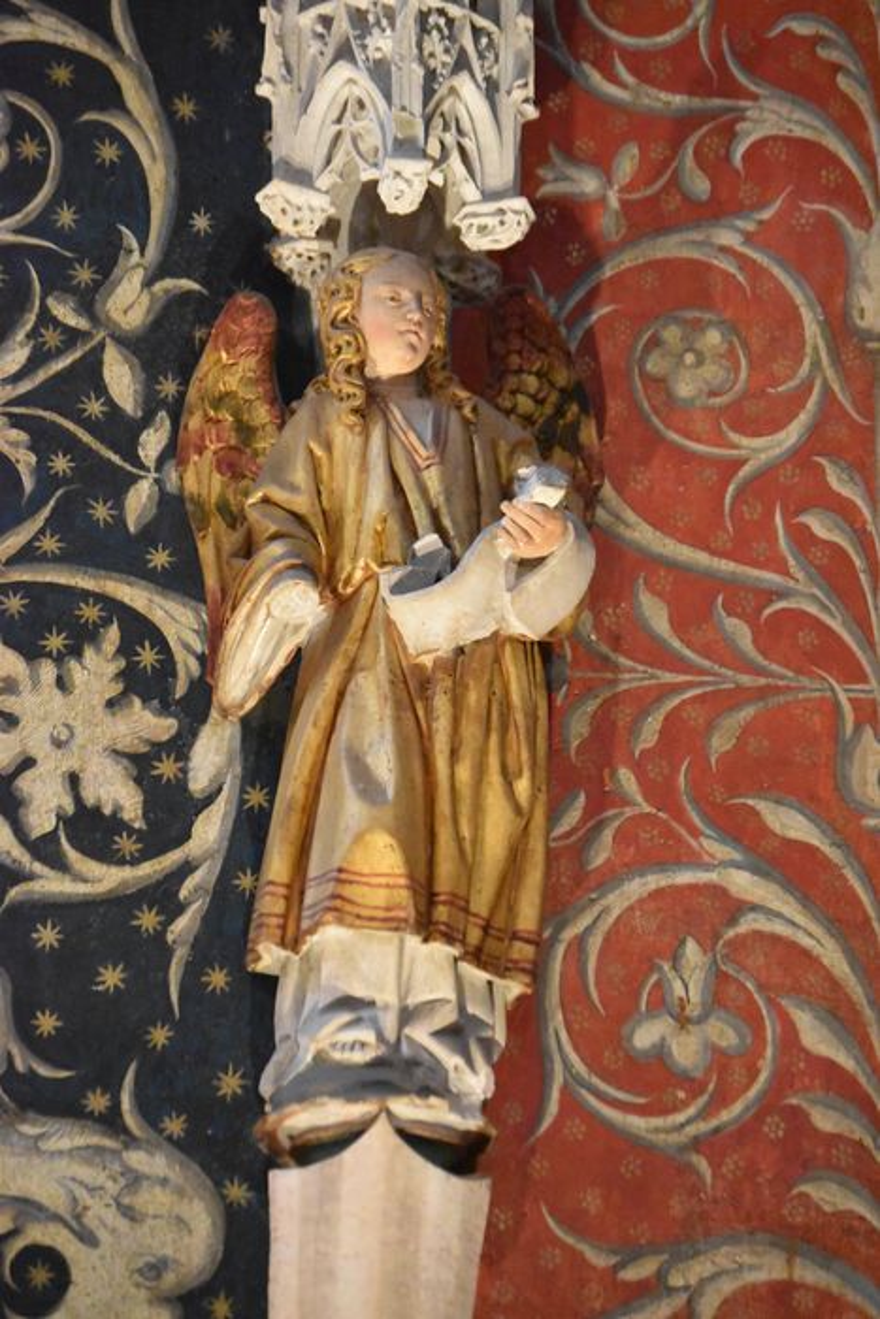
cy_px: 660
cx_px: 440
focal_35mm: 142
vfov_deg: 14.4
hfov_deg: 9.6
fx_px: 5222
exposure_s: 1/125
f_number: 4.5
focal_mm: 95
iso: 11400
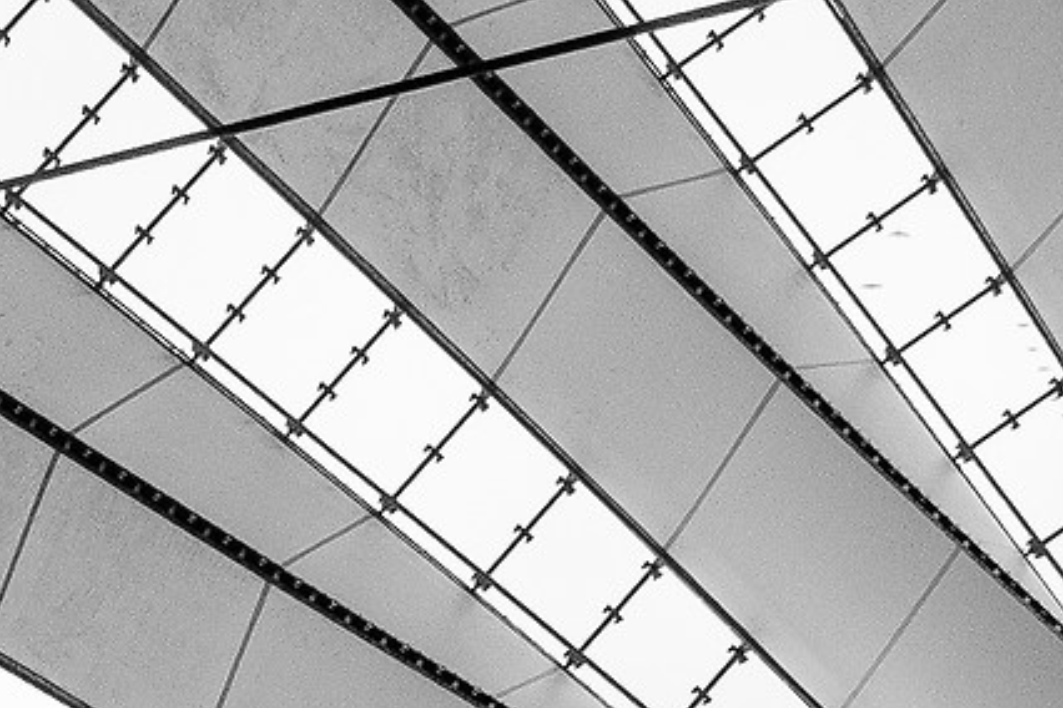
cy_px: 1516
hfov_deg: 13.2
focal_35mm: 152
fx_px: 4488
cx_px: -192
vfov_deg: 8.5
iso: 800
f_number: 8
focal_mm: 18
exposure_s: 1/220
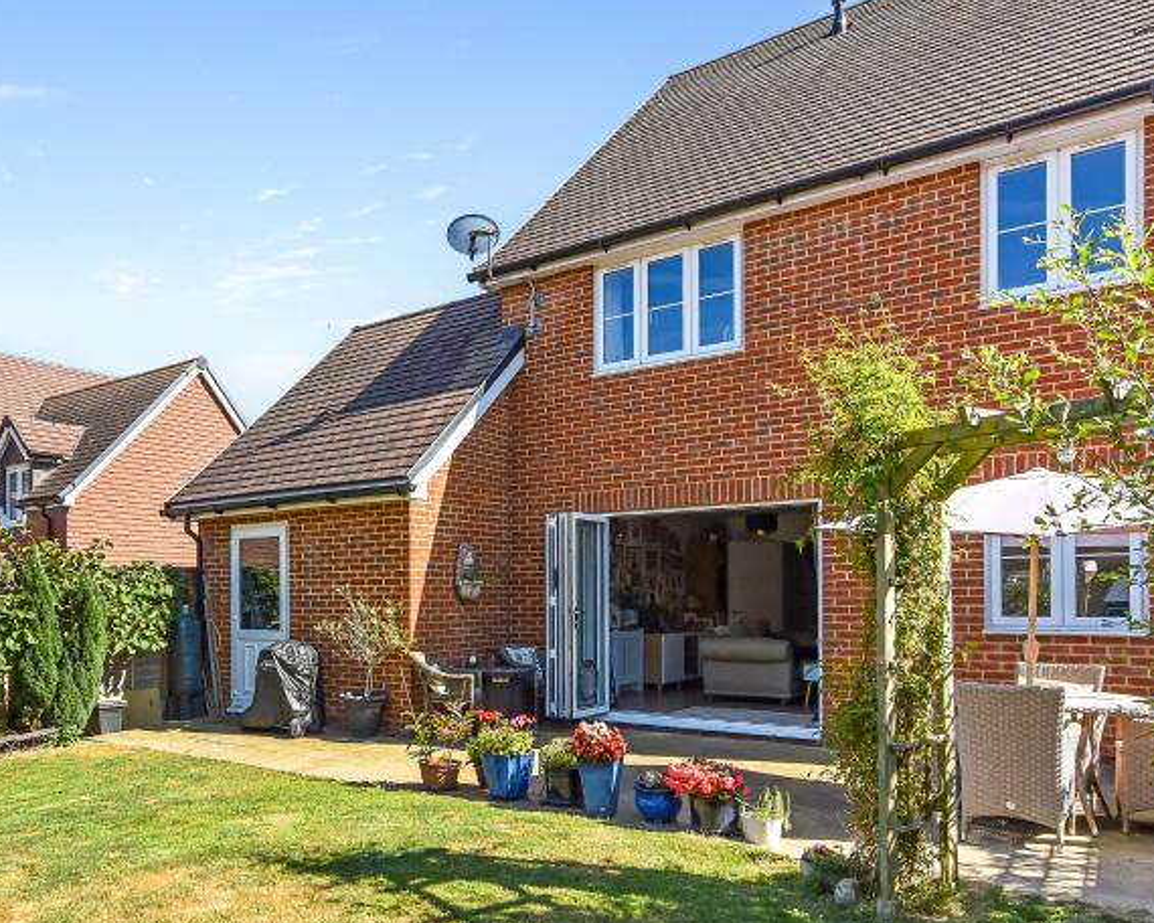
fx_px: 922
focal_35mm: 27
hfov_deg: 62.8
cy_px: 557
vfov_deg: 52.8
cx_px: 407
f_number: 9
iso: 400
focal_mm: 16
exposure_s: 1/640
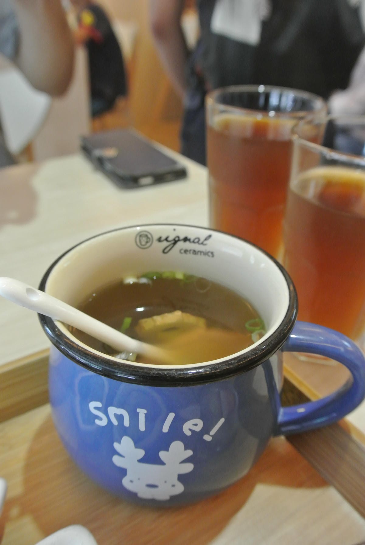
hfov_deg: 43.7
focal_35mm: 30
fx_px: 455
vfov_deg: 61.9
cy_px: 272
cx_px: 182
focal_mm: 11.4
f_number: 3.5
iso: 800
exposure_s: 1/50
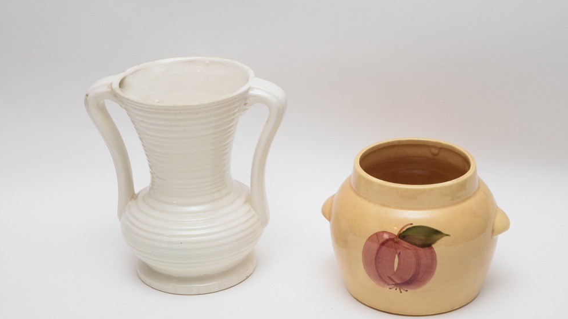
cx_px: 281
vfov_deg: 13.8
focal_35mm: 88
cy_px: 153
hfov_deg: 24.3
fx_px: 1318
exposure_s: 1/60
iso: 1250
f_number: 5.6
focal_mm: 55
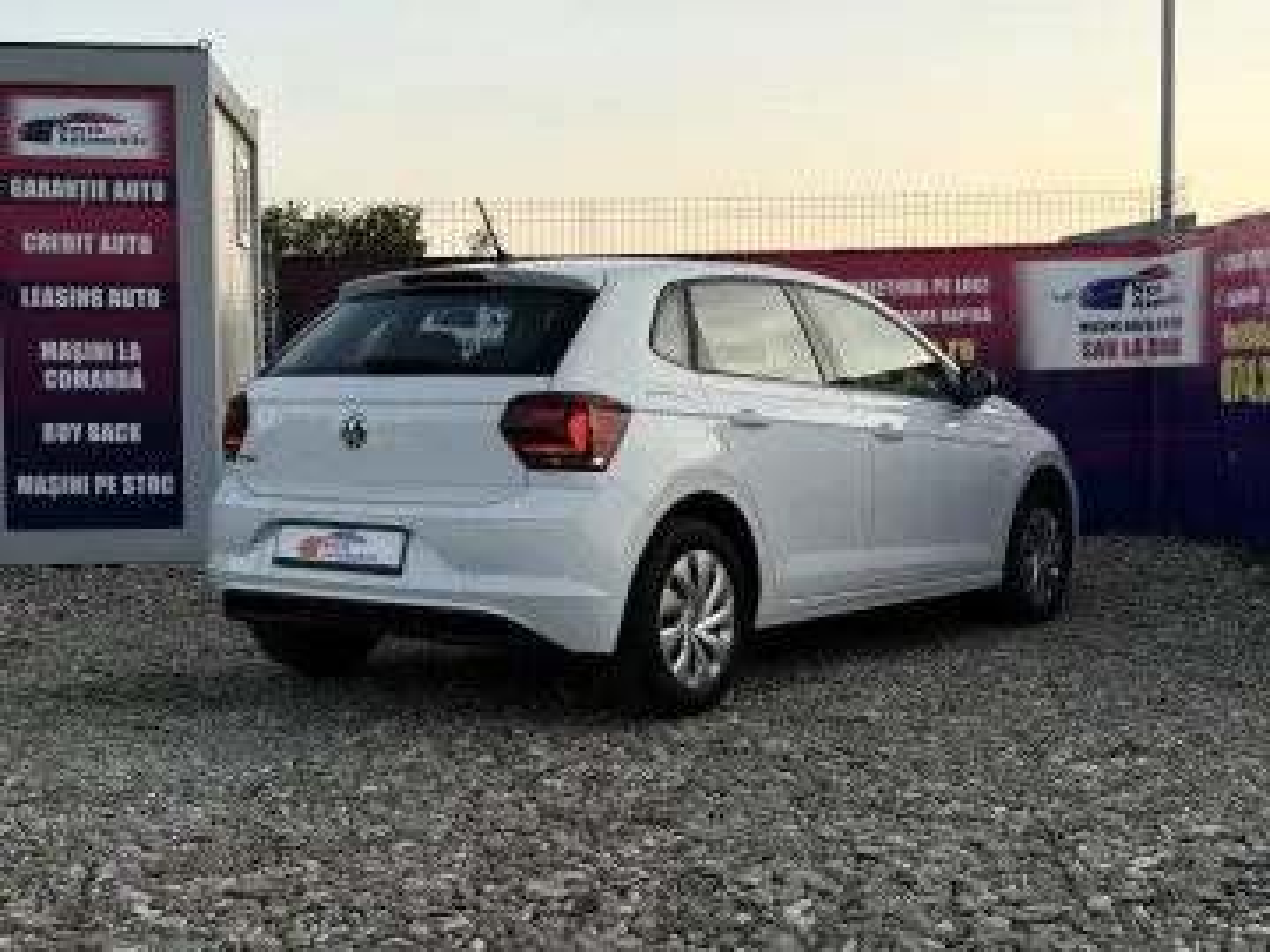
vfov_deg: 30.3
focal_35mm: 48
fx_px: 1761
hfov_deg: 39.7
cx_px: 635
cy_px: 476
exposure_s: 1/895
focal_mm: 6.76
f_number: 1.78
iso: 80
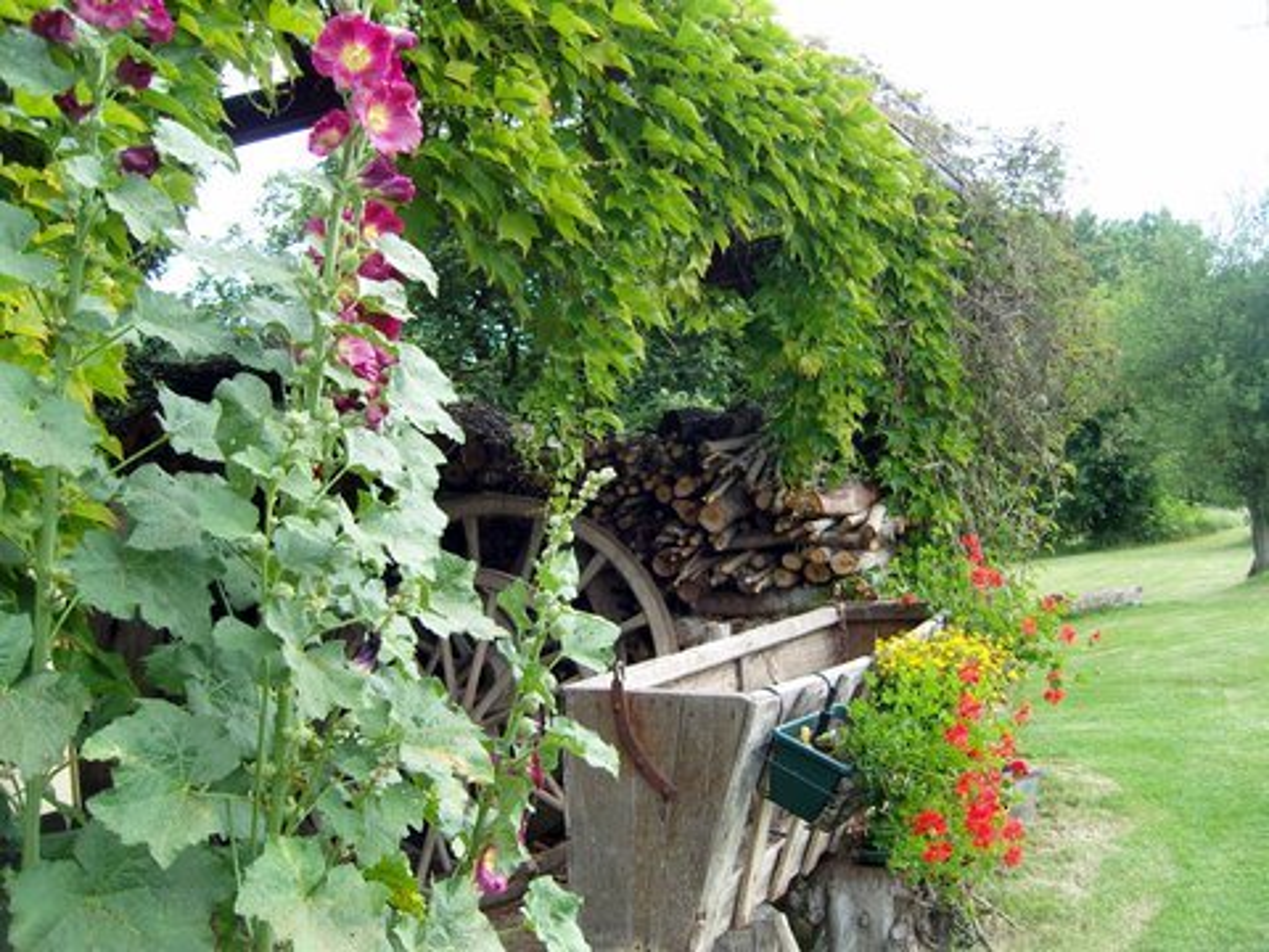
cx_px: 634
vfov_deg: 41.8
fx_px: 1246
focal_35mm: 34
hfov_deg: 54.0
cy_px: 476
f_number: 2.8
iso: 100
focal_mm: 7.3
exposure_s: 1/160
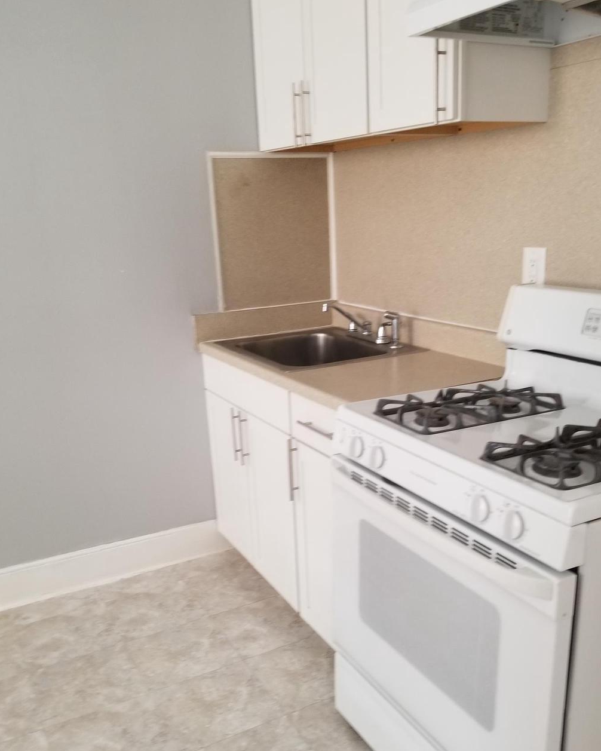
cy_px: 419
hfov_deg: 47.1
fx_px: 689
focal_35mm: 31
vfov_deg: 57.0
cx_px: 314
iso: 200
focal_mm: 4.3
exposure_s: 1/22
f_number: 1.7
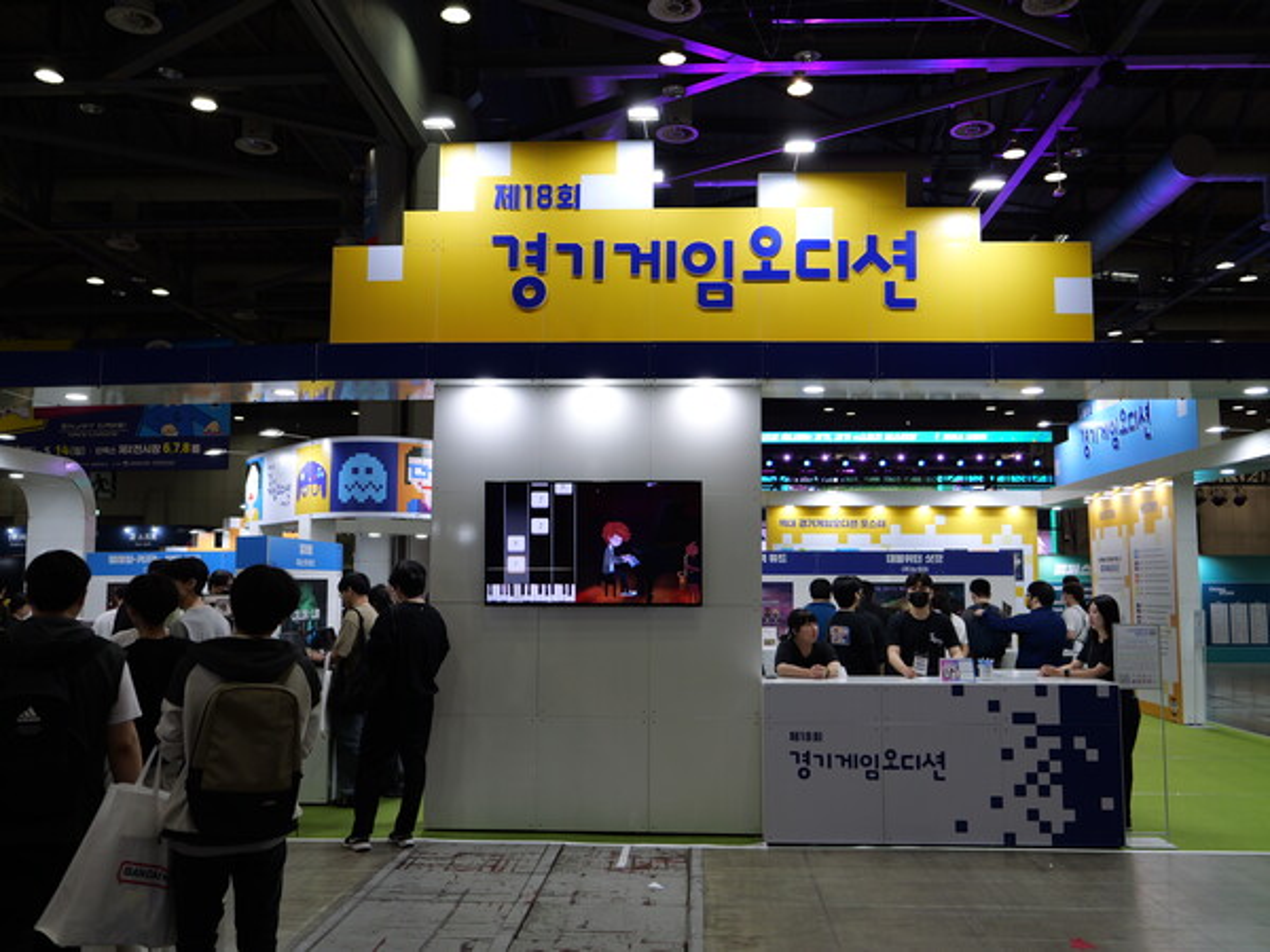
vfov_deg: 44.2
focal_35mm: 32
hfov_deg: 56.8
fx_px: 1174
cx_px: 635
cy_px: 476
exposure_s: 1/60
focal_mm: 16
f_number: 3
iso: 200
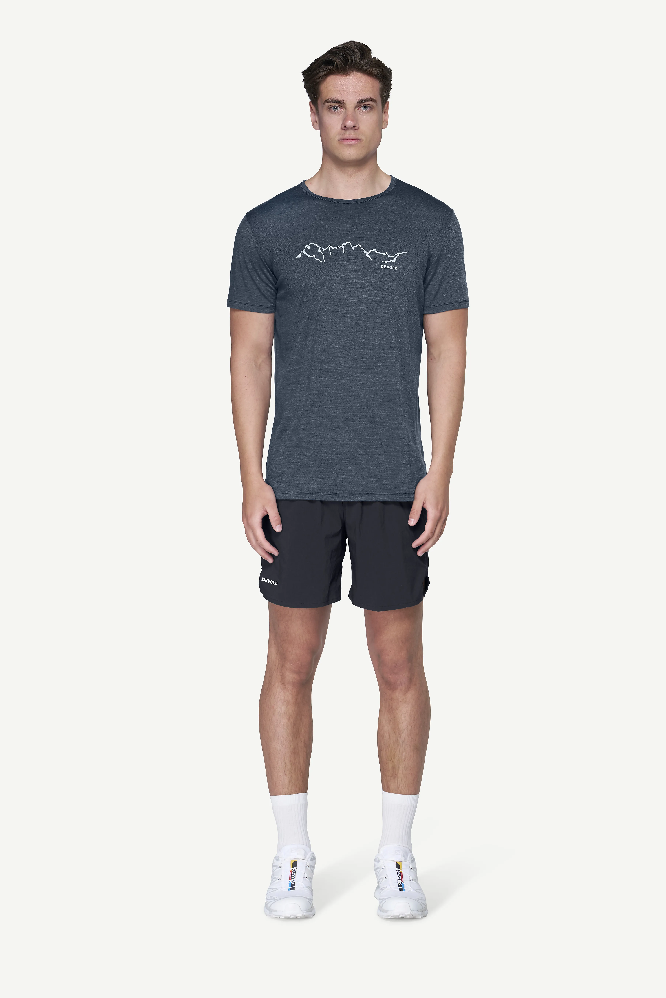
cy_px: 486
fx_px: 2054
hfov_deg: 18.4
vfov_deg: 27.3
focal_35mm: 74
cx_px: 342
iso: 100
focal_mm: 70
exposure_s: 1/50
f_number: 5.6
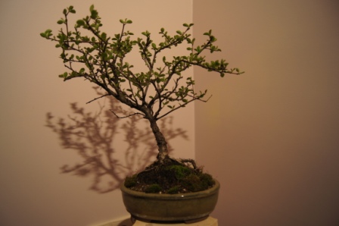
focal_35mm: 27
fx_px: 254
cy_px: 113
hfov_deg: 67.4
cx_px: 170
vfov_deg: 47.9
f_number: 3.5
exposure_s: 1/30
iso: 200
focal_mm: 18
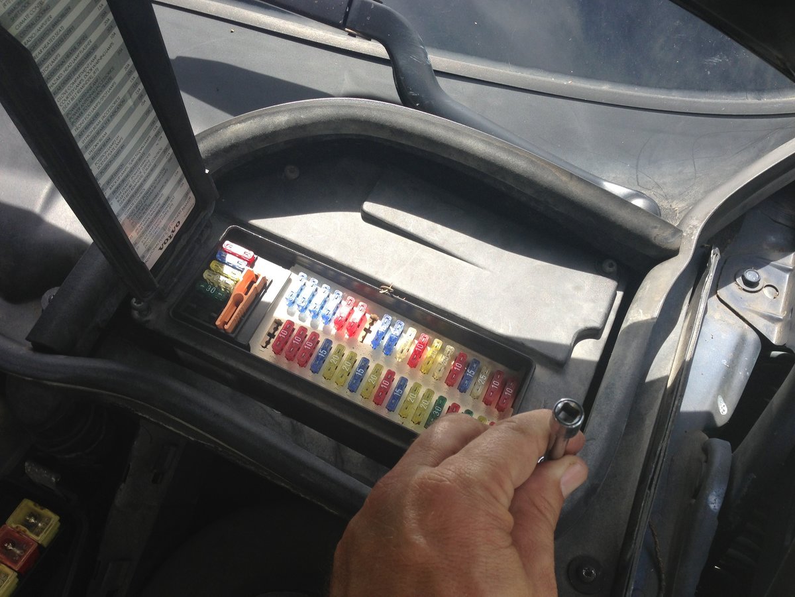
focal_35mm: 33
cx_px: 398
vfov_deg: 42.9
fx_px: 758
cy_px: 298
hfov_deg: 55.4
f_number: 2.4
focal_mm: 4.13
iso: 50
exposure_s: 1/396
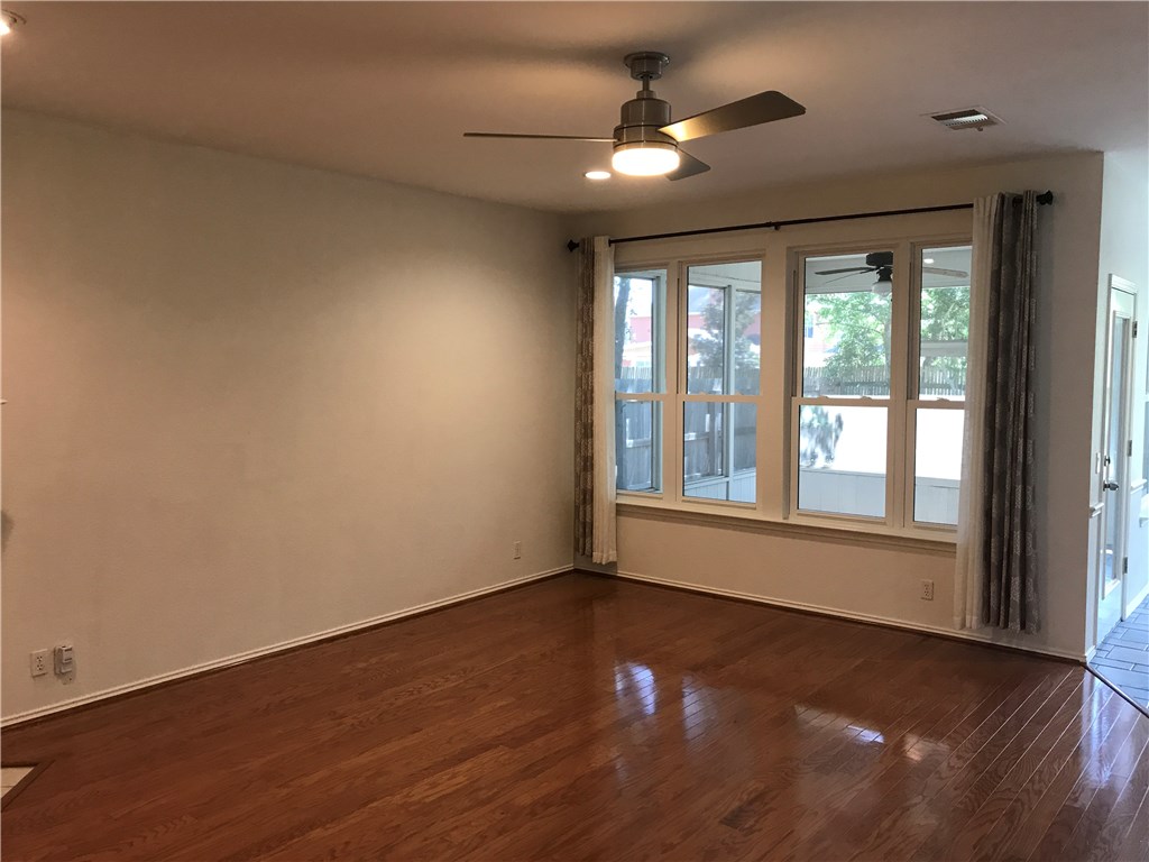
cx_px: 574
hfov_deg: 63.4
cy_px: 431
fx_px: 929
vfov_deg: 49.7
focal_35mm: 28
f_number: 1.8
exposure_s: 1/17
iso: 40
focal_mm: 3.99
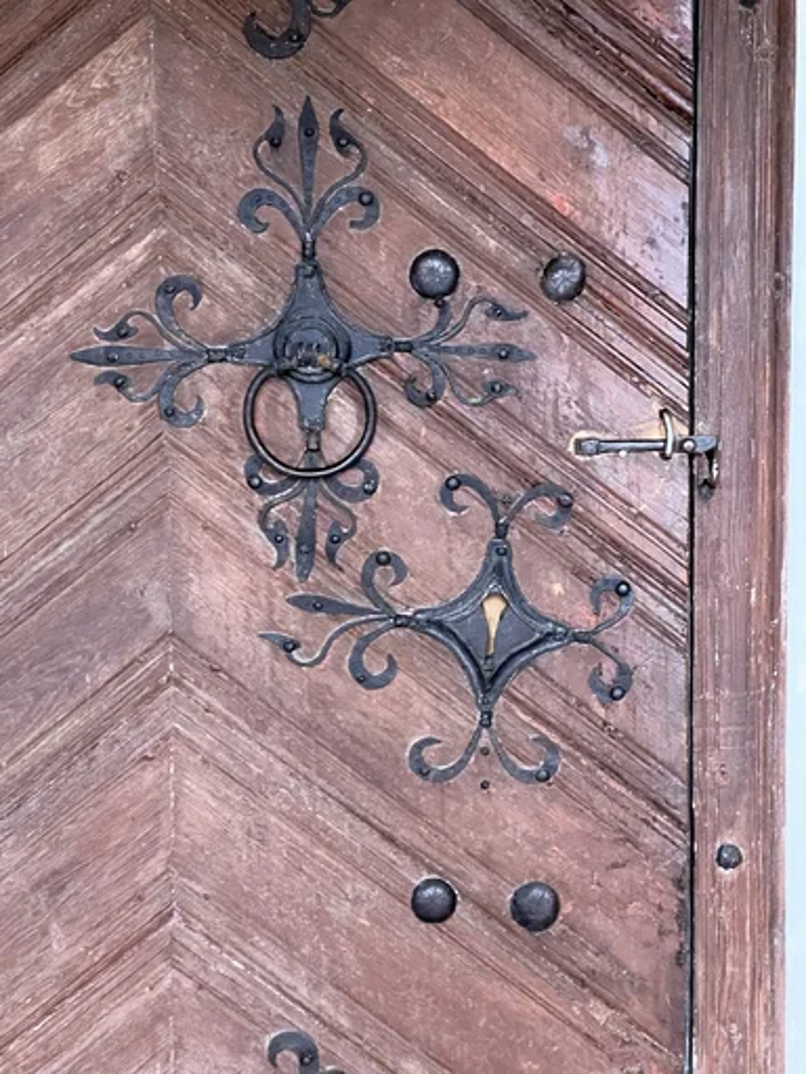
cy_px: 537
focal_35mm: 77
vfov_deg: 25.3
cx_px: 403
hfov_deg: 19.1
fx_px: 2390
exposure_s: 1/60
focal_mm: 9
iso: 500
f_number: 2.8
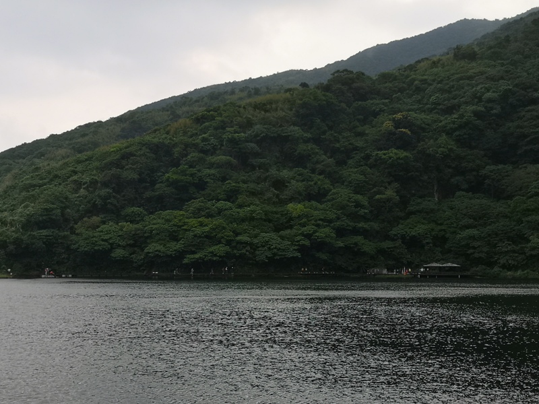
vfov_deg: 30.3
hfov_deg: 39.7
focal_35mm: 48
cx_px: 270
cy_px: 202
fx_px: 747
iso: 50
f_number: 1.8
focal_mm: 3.95
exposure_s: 1/601
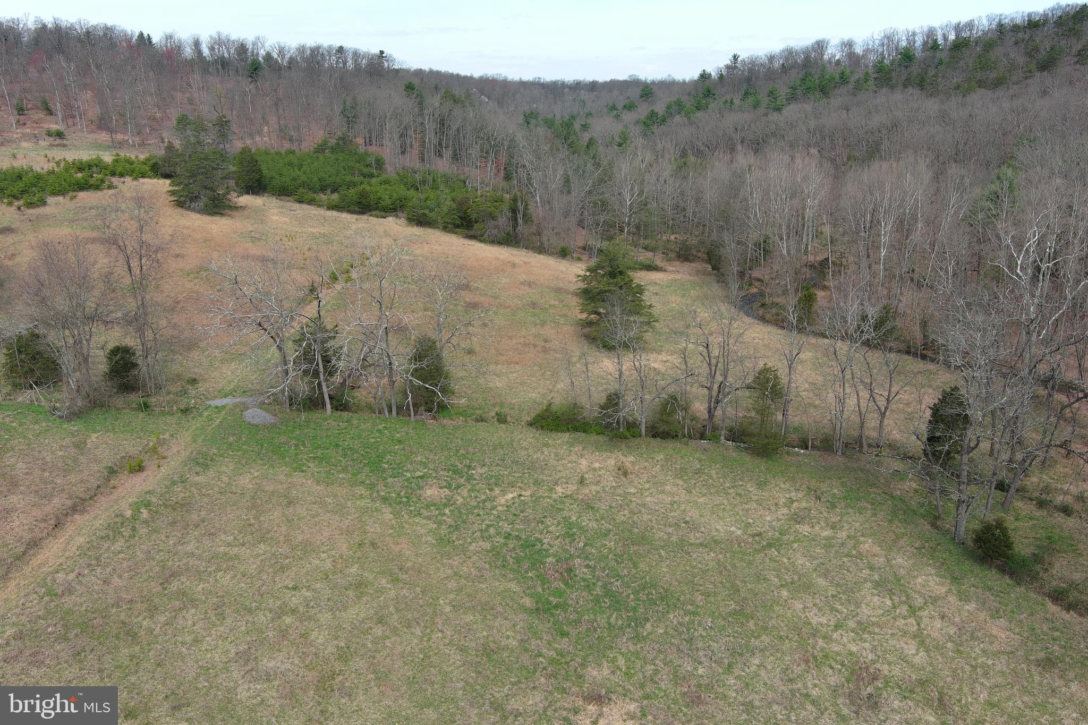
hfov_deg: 63.7
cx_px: 544
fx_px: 876
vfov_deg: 45.0
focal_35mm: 29
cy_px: 362
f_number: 2.8
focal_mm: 10.57
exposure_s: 1/843
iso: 100
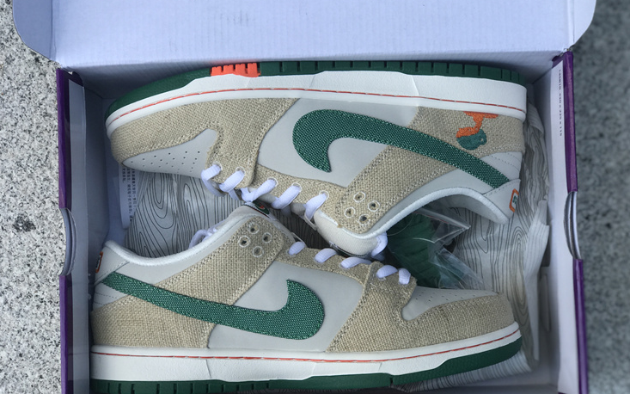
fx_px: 1047
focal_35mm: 61
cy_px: 205
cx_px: 317
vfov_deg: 21.3
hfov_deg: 33.5
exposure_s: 1/138
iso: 20
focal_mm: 6.6
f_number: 2.8
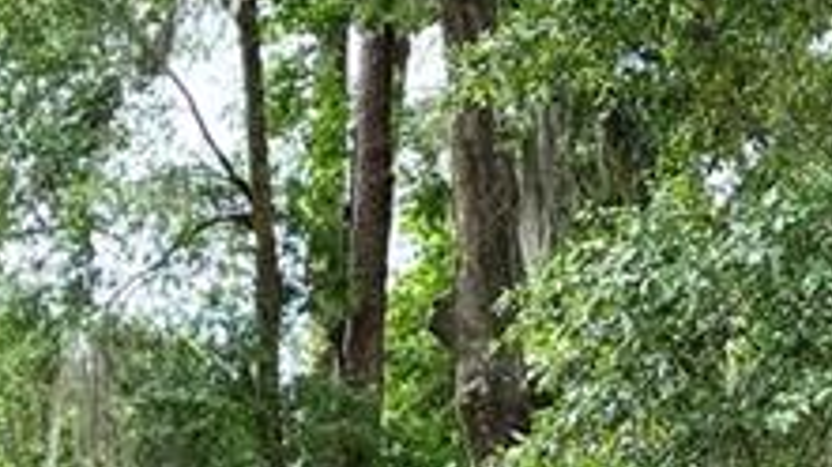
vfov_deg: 7.8
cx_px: 1404
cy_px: -102
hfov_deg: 12.9
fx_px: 3395
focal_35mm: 154
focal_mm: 5.96
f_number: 1.6
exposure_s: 1/113
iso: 125
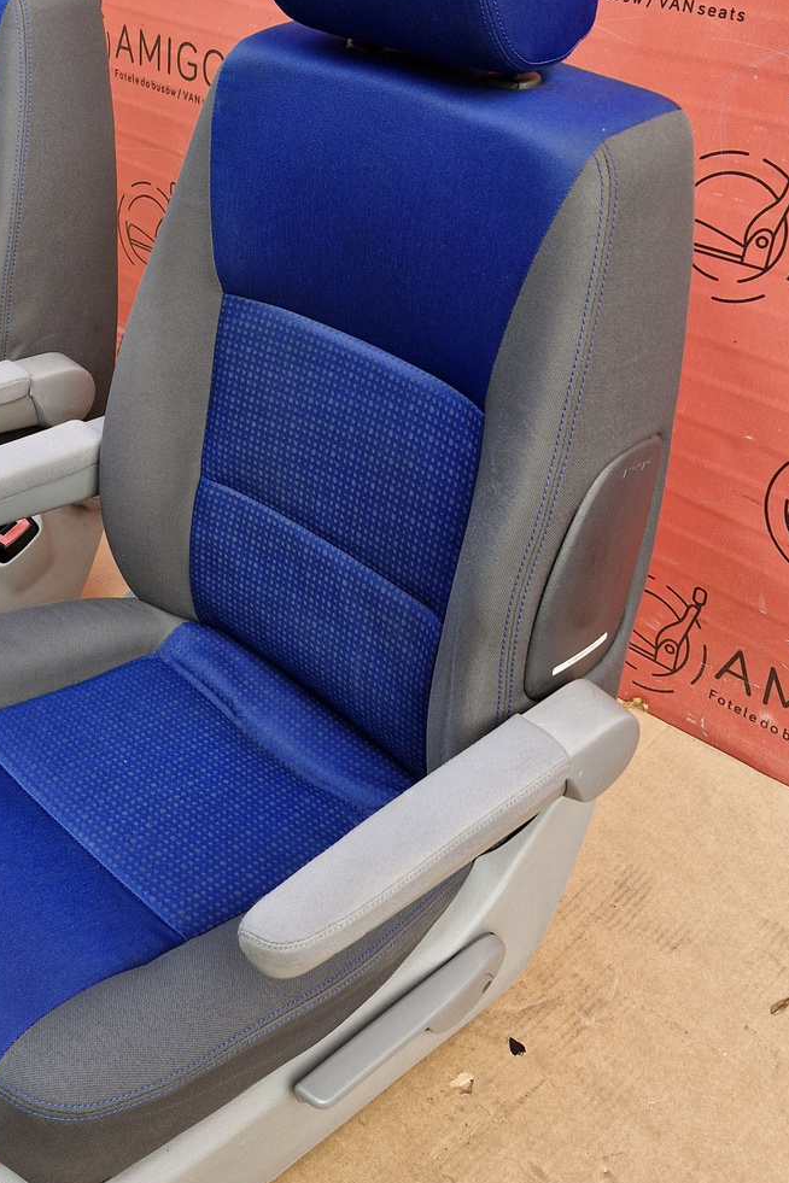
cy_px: 391
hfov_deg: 33.3
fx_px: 1282
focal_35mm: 39
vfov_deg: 48.7
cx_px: 170
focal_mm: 5.54
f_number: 1.8
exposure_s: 1/180
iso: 50
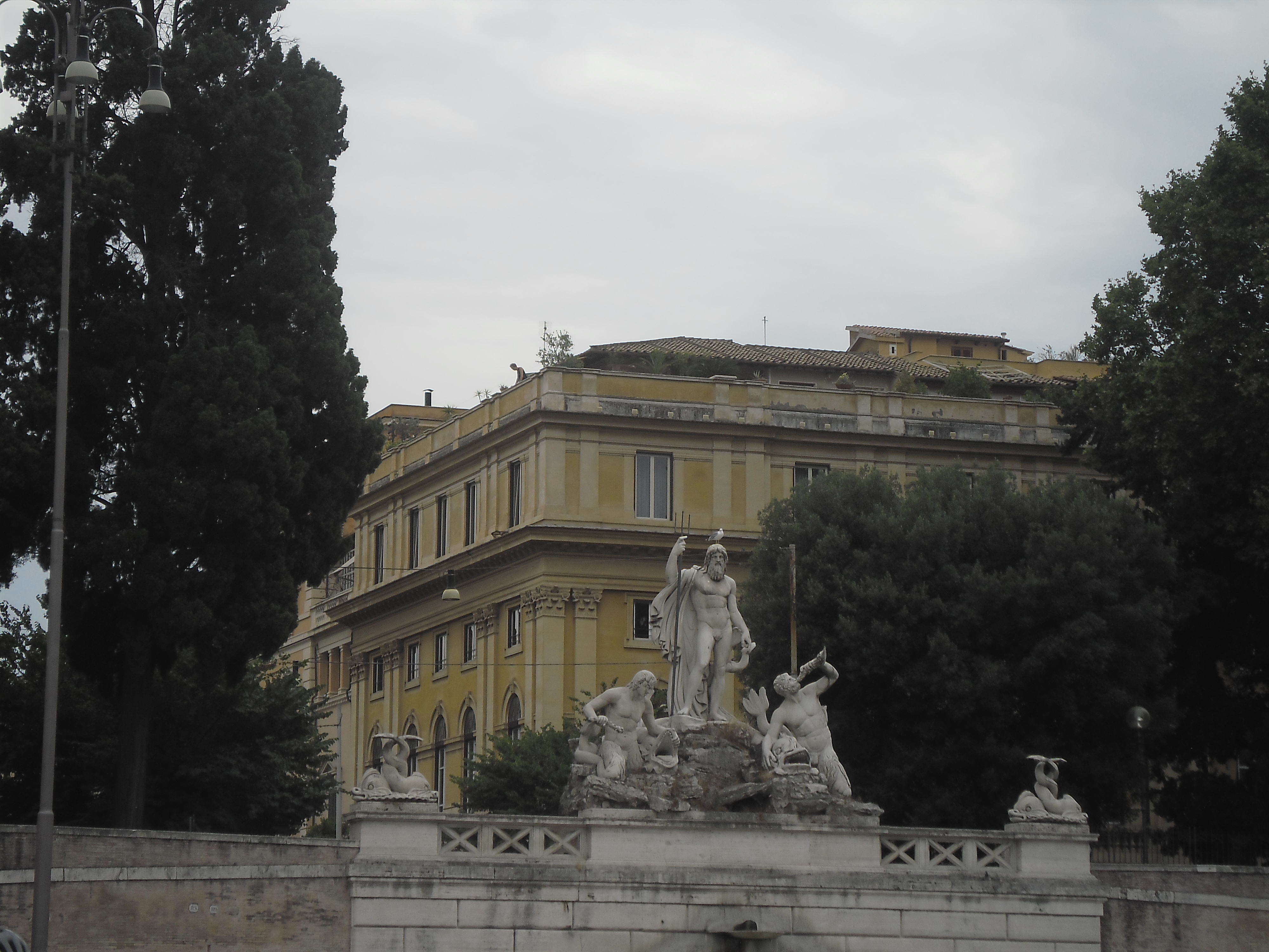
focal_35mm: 108
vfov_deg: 13.7
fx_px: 3959
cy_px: 476
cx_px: 634
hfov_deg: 18.2
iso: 80
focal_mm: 19.6
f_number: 5.1
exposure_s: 1/291
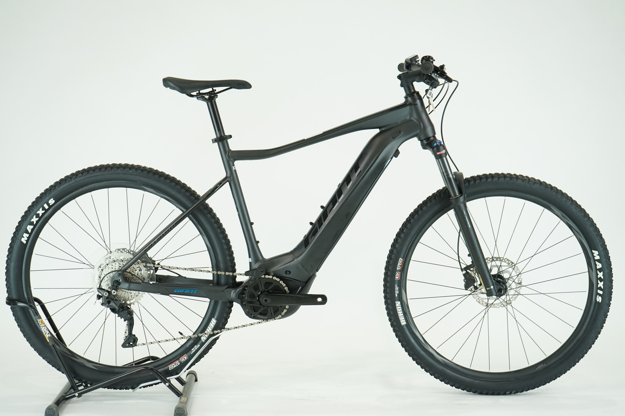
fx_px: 955
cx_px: 312
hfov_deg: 36.2
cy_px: 208
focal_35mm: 55
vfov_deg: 24.6
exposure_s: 1/200
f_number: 5.6
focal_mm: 55
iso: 1600
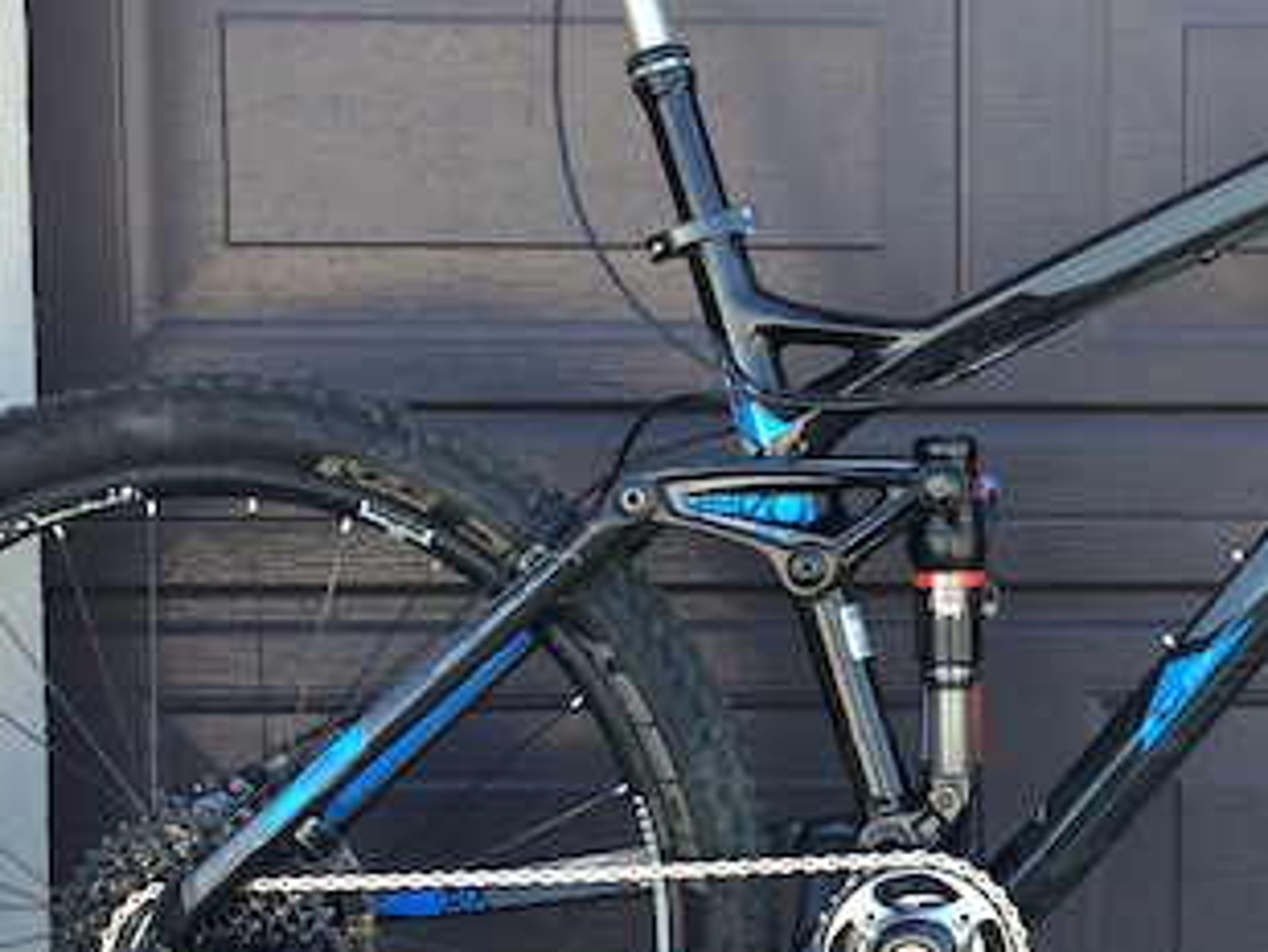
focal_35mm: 75
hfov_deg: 25.0
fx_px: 2748
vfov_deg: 19.6
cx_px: 1215
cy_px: 439
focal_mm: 4.15
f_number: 2.2
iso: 40
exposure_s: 1/120
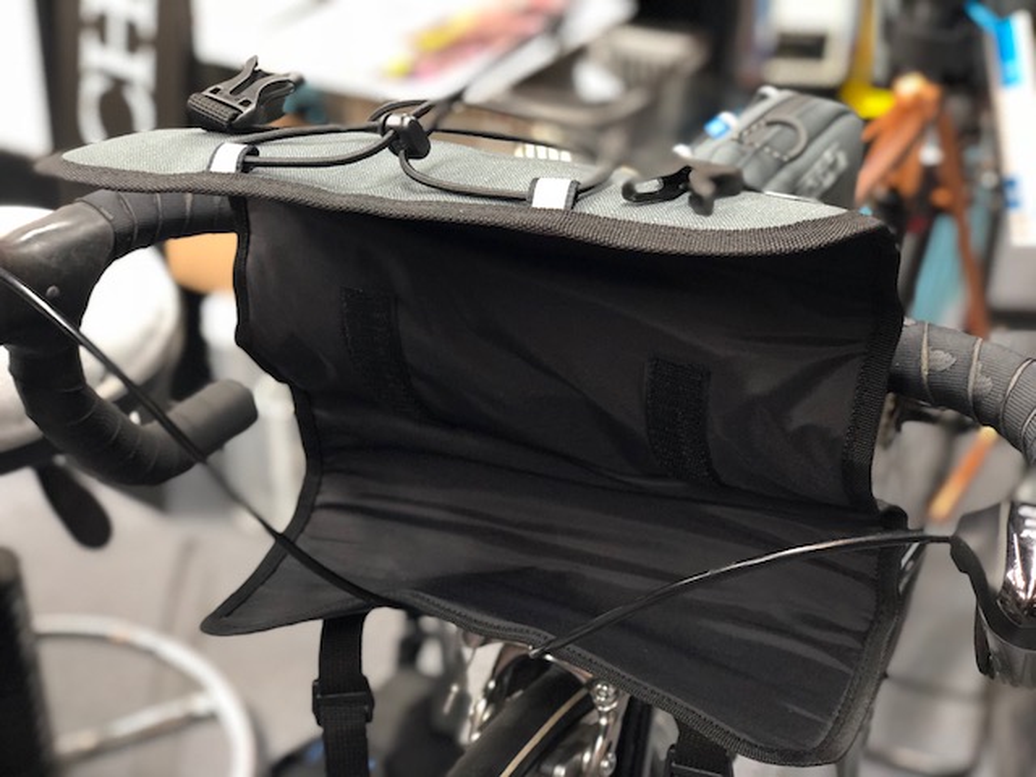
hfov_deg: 36.8
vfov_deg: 28.0
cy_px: 388
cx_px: 518
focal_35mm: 52
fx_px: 1556
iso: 640
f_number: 2.4
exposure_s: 1/33
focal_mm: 6
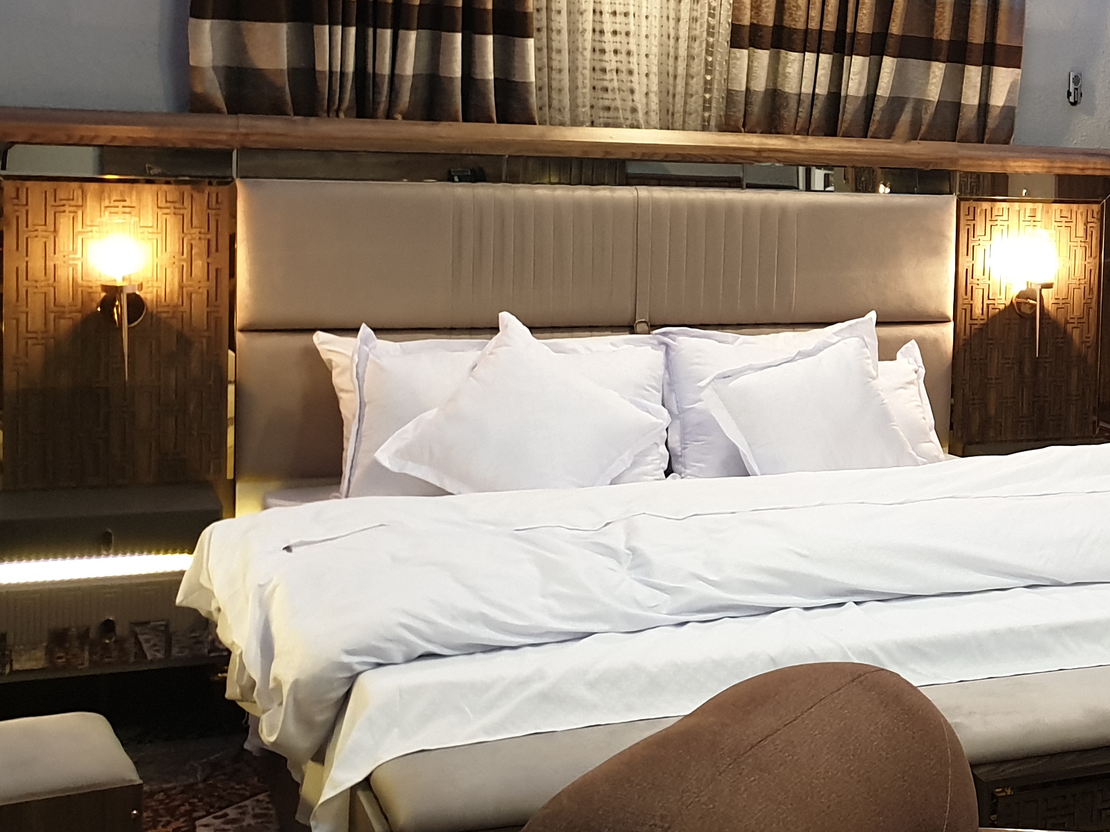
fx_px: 1956
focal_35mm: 61
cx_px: 1264
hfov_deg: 28.4
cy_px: 279
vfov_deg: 23.9
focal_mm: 4.3
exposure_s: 1/50
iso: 200
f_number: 1.5
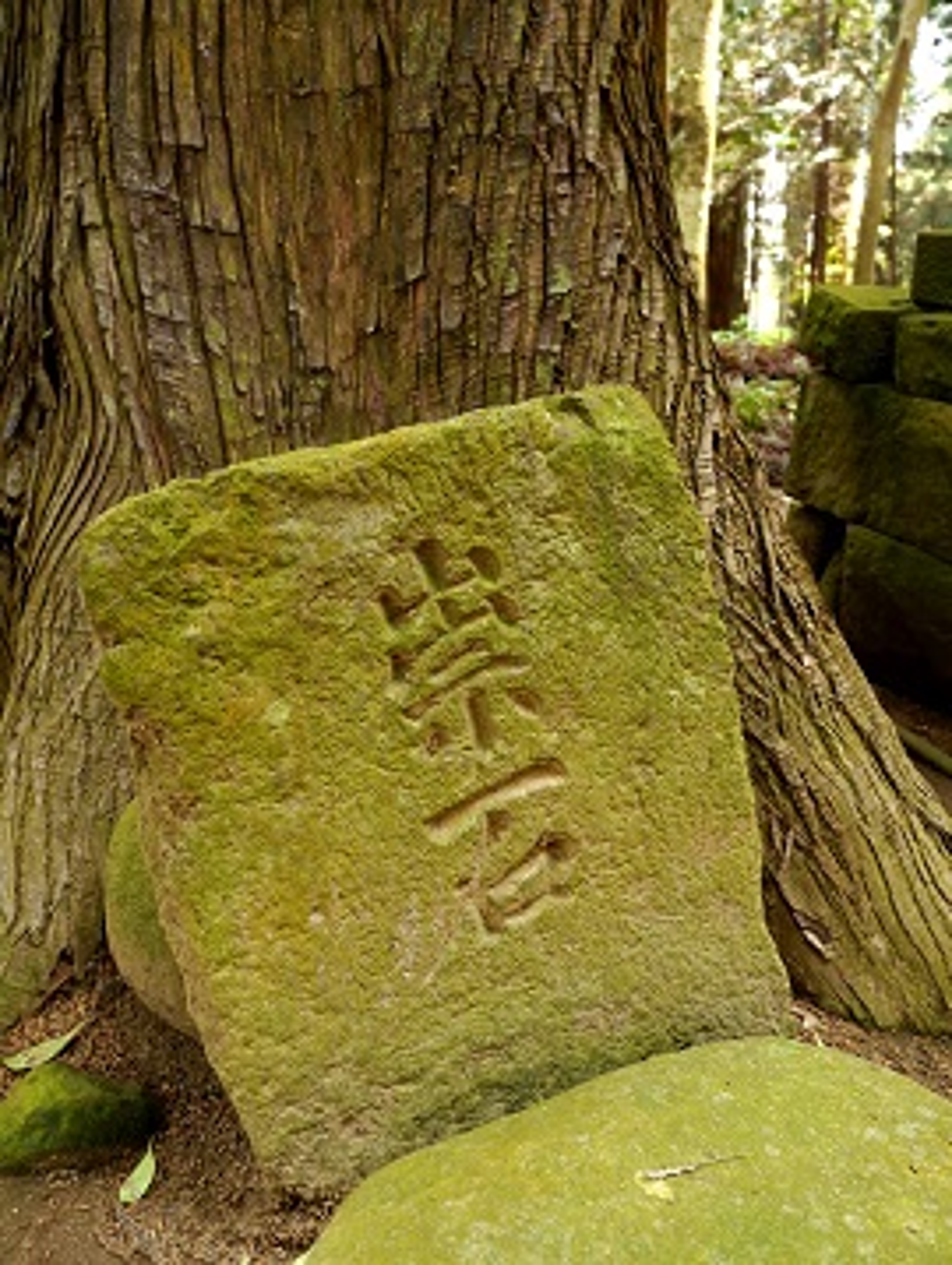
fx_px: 1098
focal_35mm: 30
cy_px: 632
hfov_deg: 46.9
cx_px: 476
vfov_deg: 59.9
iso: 320
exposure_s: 1/40
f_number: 4
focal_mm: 15
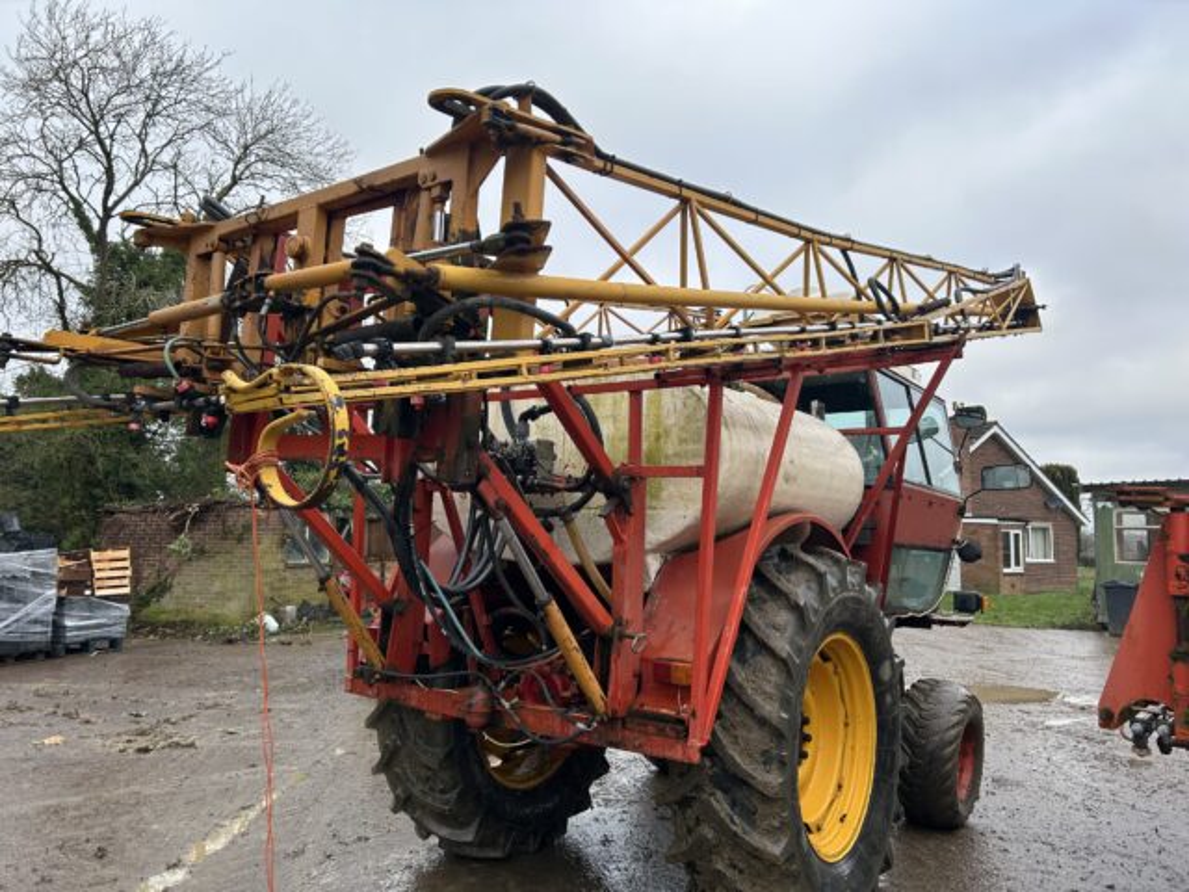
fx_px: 893
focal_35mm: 26
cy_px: 446
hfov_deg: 67.3
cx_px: 594
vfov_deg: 53.1
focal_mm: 5.7
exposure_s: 1/769
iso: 50
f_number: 1.5
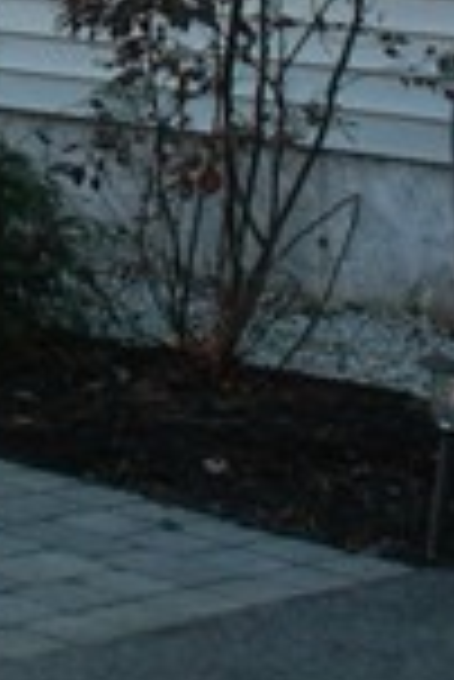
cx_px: -423
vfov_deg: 9.7
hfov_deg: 6.8
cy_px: -657
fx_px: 3737
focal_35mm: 198
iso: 640
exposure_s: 1/200
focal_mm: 26
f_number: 7.1
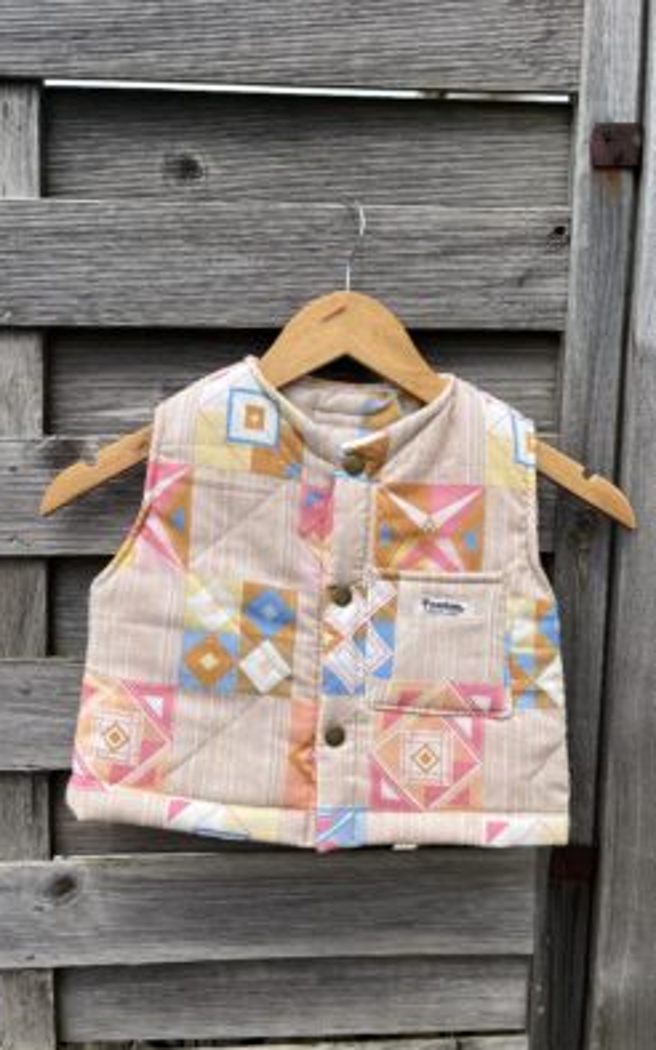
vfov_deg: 66.5
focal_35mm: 28
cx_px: 328
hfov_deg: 44.5
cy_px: 528
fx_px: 802
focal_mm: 5.1
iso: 50
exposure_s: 1/2062
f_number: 1.6
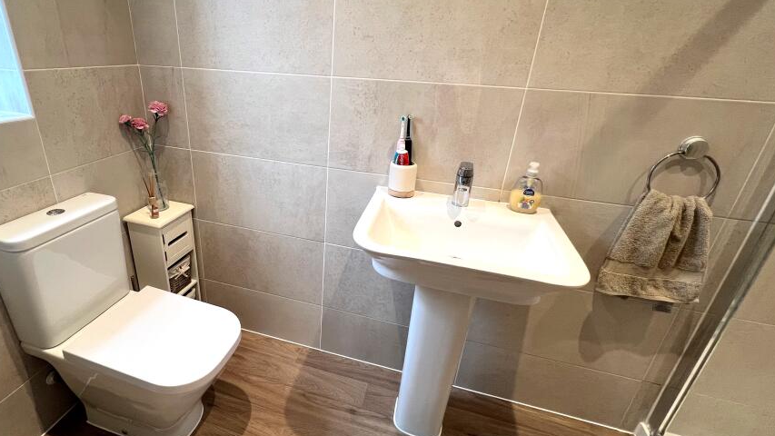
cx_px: 323
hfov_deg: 95.0
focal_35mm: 17
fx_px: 349
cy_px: 209
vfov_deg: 63.9
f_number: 1.8
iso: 125
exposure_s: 1/50
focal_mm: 1.57
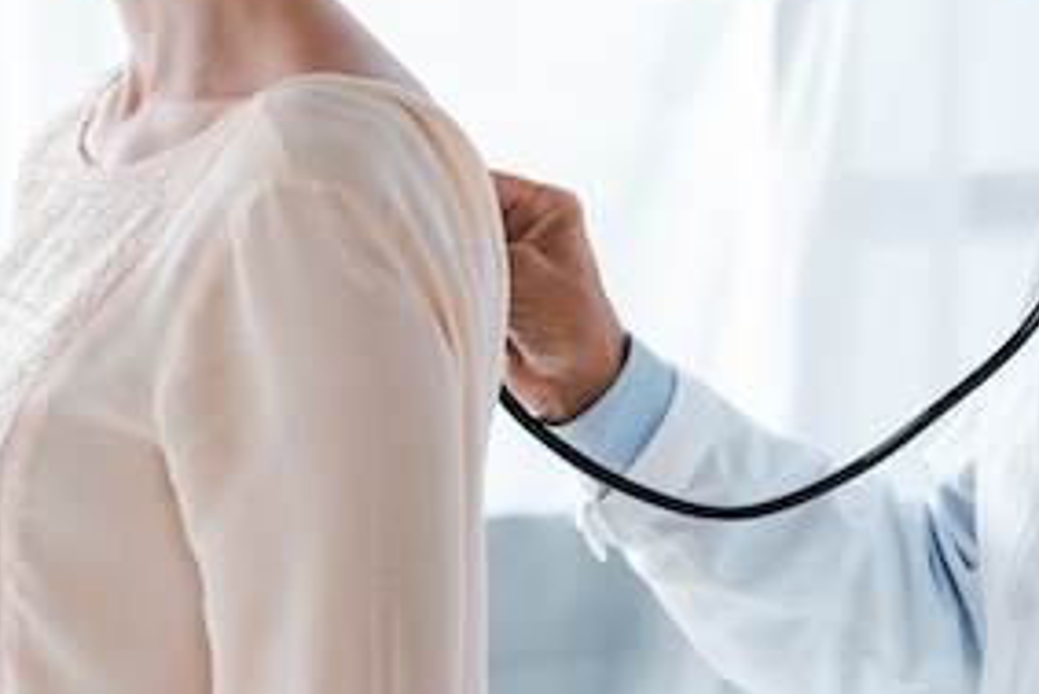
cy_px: 33
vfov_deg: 5.2
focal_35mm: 265
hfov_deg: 7.8
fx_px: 7652
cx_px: 444
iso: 125
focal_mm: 125
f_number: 5
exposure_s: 1/160
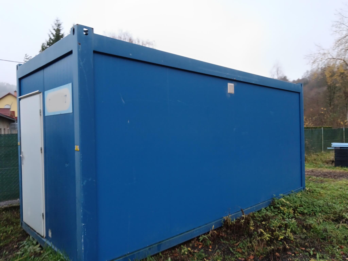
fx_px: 271
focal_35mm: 27
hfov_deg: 65.3
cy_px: 130
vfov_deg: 51.4
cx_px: 174
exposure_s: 1/100
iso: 930
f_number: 1.9
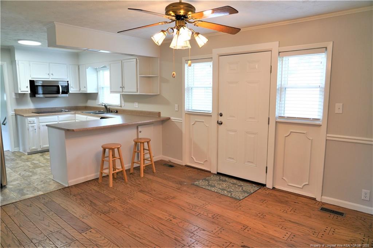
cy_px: 124
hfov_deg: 73.8
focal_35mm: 24
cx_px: 186
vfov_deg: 53.1
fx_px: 249
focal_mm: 24
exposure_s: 1/160
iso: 1000
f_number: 4
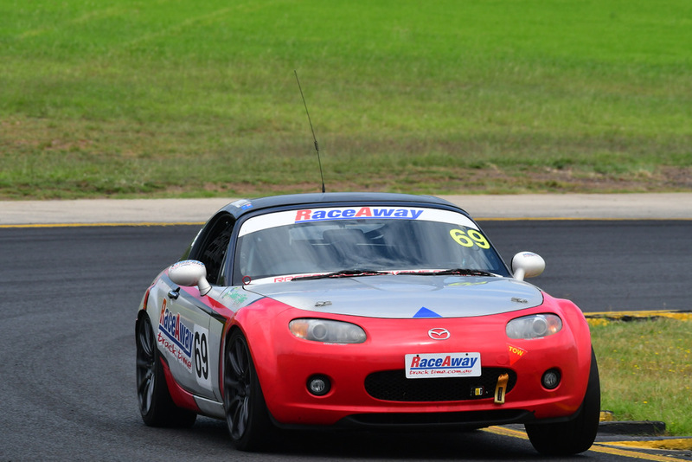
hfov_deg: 4.3
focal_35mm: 480
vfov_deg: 2.9
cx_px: 346
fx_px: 9229
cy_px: 231
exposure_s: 1/640
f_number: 11
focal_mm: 320
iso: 500
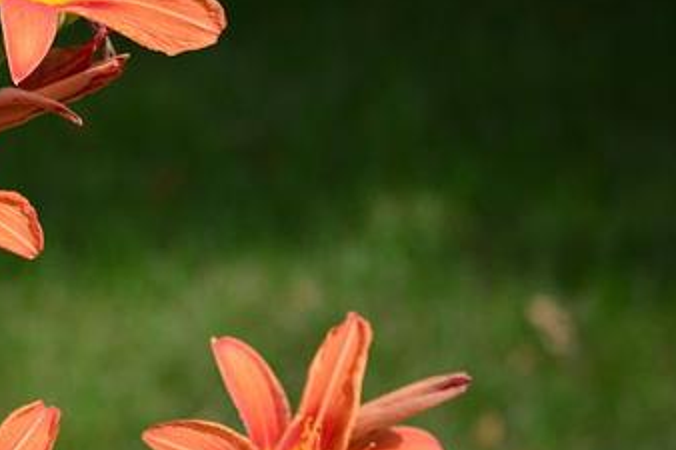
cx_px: -84
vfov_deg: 7.0
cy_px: 236
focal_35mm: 195
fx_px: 3663
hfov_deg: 10.4
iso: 100
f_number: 4
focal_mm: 55
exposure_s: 1/500
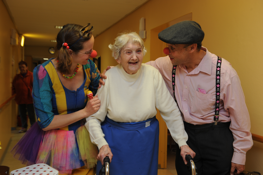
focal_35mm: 42
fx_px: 307
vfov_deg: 31.9
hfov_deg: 46.4
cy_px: 88
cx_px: 132
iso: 500
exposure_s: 1/30
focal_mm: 42
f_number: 5.6
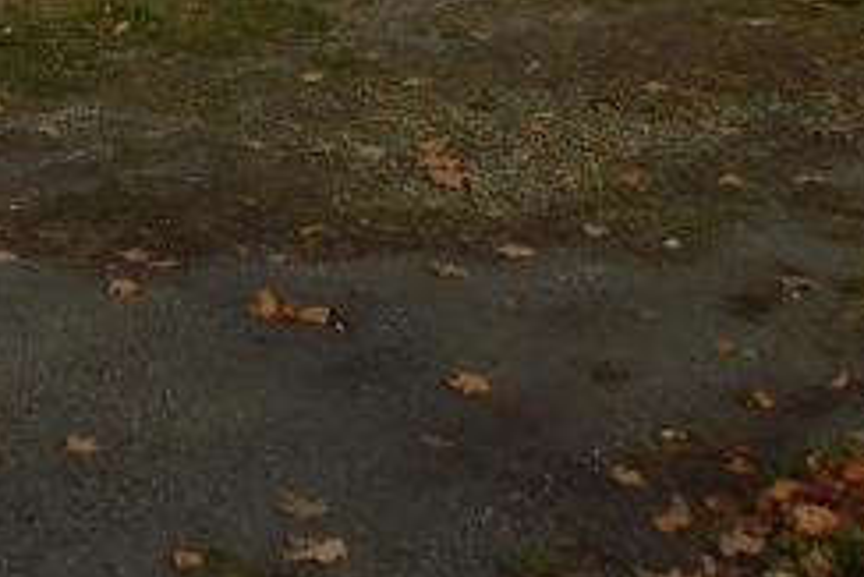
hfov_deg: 20.9
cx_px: -18
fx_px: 2257
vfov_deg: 12.5
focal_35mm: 94
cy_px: -630
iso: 125
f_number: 6
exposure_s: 1/800
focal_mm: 4
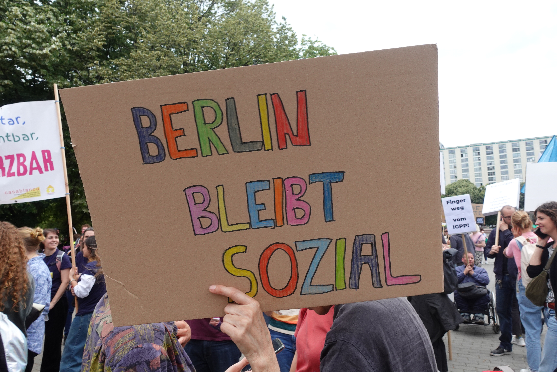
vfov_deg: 53.1
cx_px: 278
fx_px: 371
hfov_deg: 73.7
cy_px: 186
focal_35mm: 24
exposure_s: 1/200
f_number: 5.6
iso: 250
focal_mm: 9.4
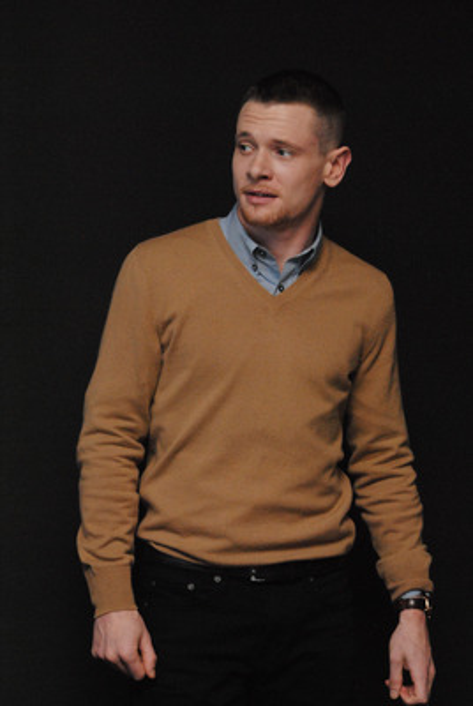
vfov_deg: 19.4
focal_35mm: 105
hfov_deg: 13.1
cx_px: 236
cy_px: 353
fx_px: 2062
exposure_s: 1/160
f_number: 7.1
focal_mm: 70
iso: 1600
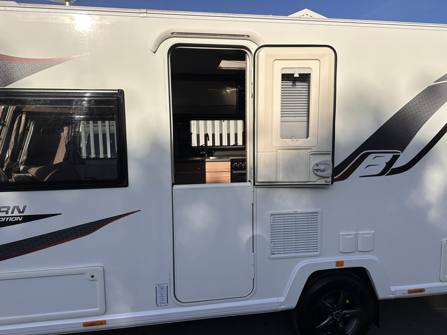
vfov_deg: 56.8
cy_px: 168
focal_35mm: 24
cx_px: 224
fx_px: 310
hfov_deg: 71.6
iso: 80
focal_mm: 6.86
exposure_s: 1/5848
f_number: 1.78
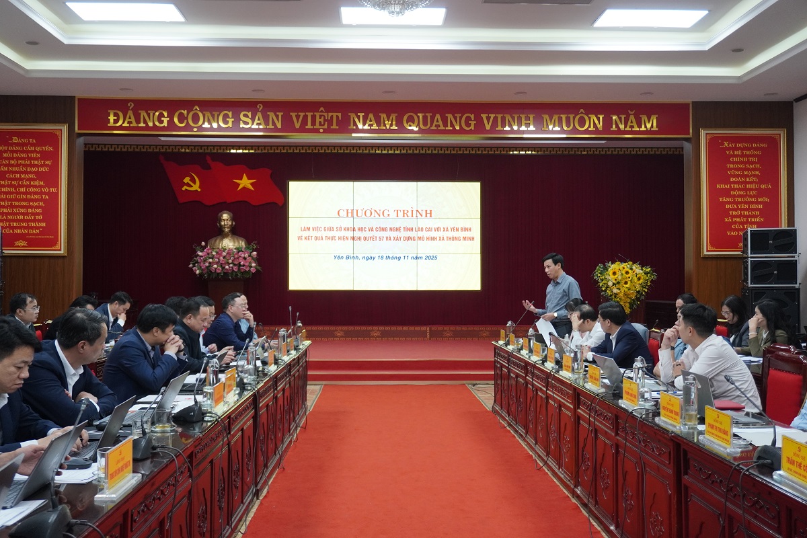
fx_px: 807
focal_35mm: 36
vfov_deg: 36.9
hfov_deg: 53.1
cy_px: 269
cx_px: 404
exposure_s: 1/160
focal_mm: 24
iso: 1250
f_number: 4.5
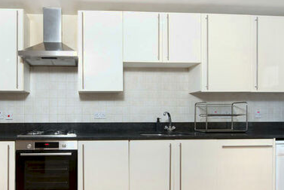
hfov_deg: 68.0
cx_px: 102
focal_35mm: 26
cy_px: 121
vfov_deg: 49.1
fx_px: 205
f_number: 8
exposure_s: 1/3
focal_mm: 14
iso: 100
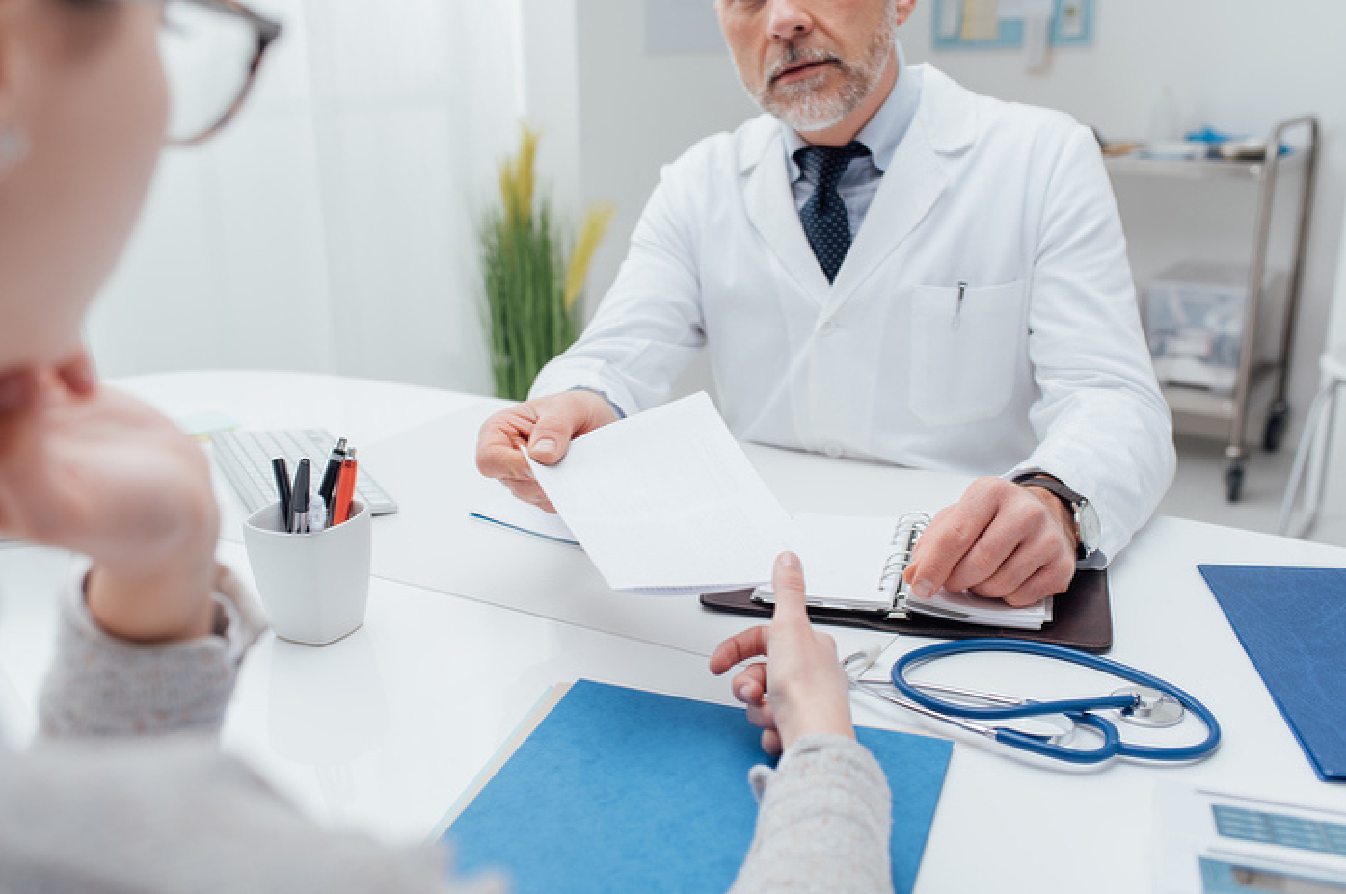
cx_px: 673
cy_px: 447
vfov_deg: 37.8
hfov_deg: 54.5
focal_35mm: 35
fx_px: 1307
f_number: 3.5
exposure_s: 1/125
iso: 100
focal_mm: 35
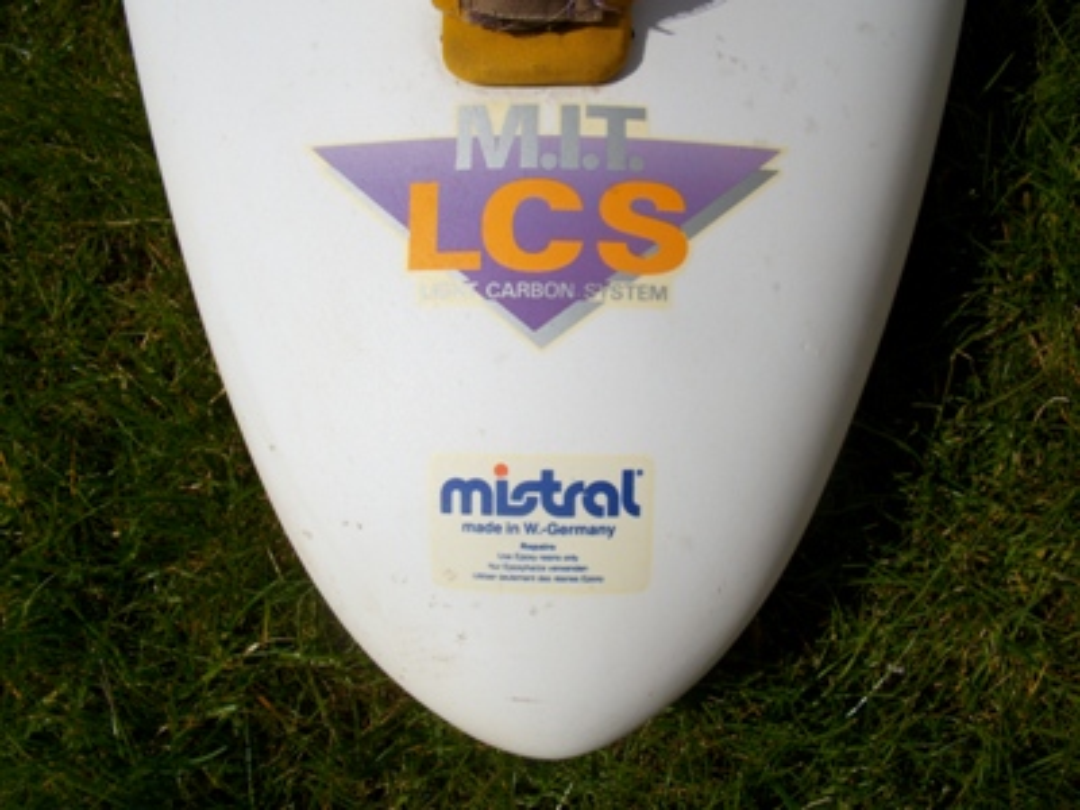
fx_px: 1061
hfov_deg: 54.0
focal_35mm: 34
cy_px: 405
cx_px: 540
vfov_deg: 41.8
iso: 80
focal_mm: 5.7
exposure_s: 1/1037
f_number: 5.5
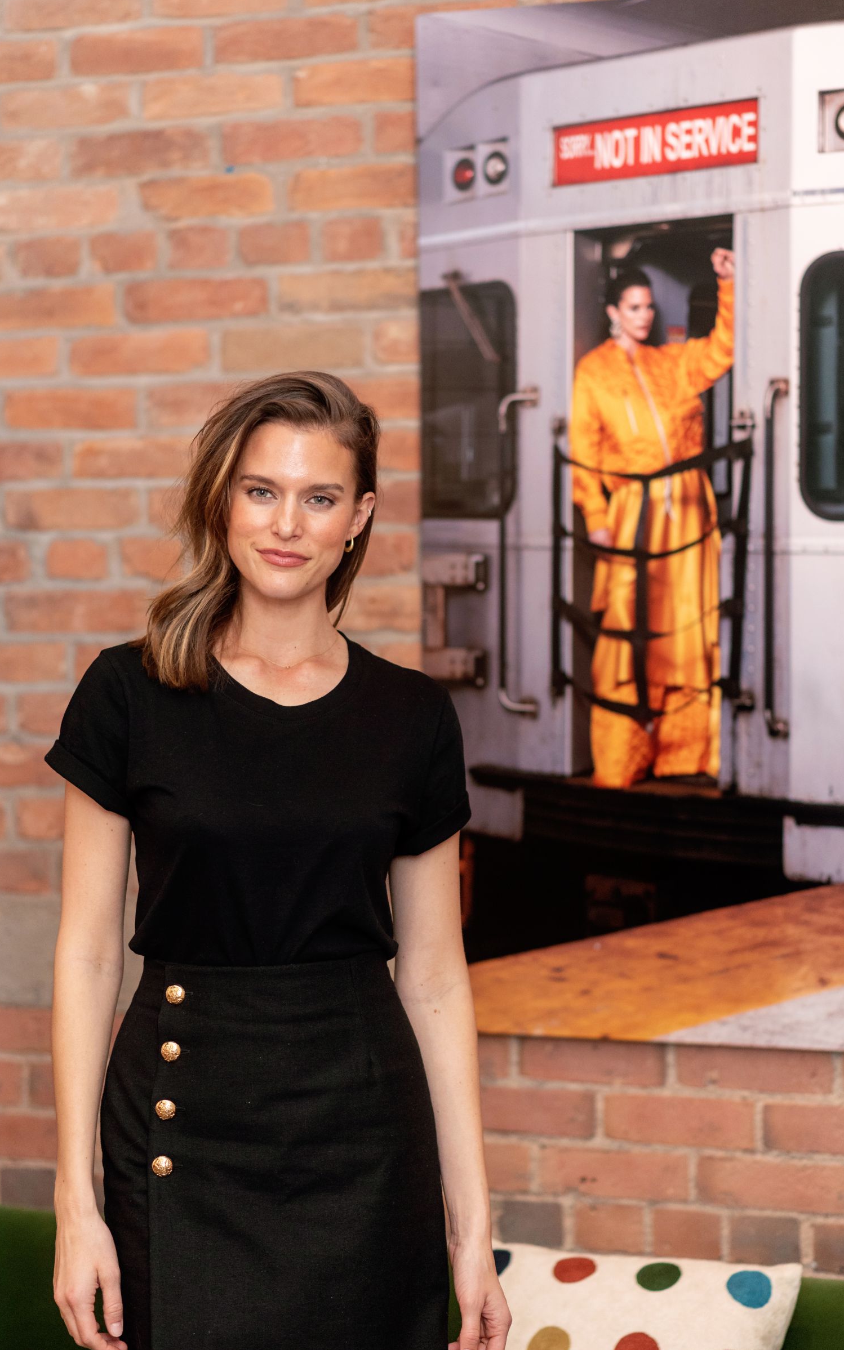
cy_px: 674
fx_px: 3202
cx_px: 427
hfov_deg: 15.0
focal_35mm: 87
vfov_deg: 23.8
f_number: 2.2
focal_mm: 85
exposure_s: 1/125
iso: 1000
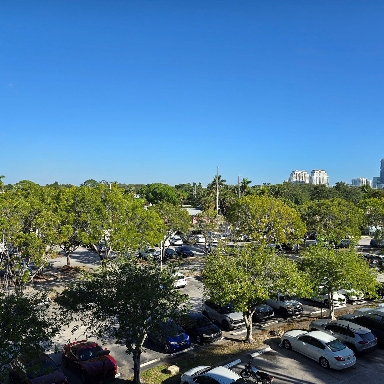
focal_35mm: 28
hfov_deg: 57.2
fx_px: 351
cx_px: 209
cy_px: 198
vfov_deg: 57.3
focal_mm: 6.3
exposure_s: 1/719
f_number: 1.7
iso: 12
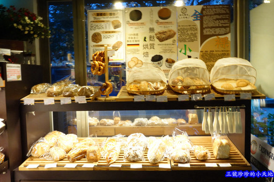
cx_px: 141
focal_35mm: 29
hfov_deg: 63.6
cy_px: 89
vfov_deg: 45.0
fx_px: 221
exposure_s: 1/4
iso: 1000
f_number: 9
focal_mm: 10.4
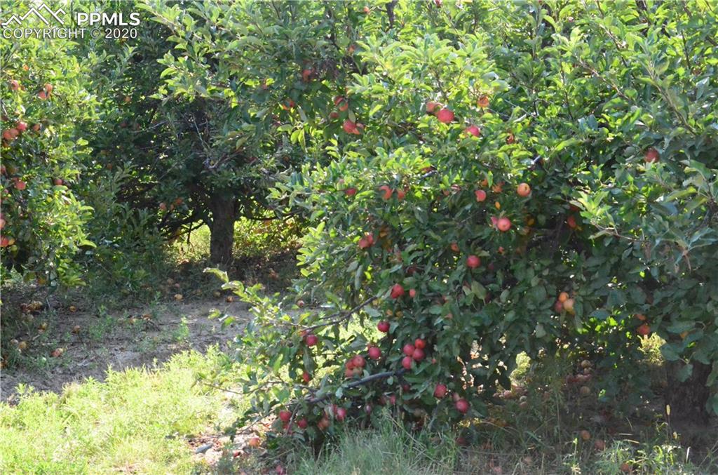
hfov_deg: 29.9
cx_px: 359
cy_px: 238
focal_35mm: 68
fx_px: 1343
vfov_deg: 20.0
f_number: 13
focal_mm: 45
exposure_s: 1/1250
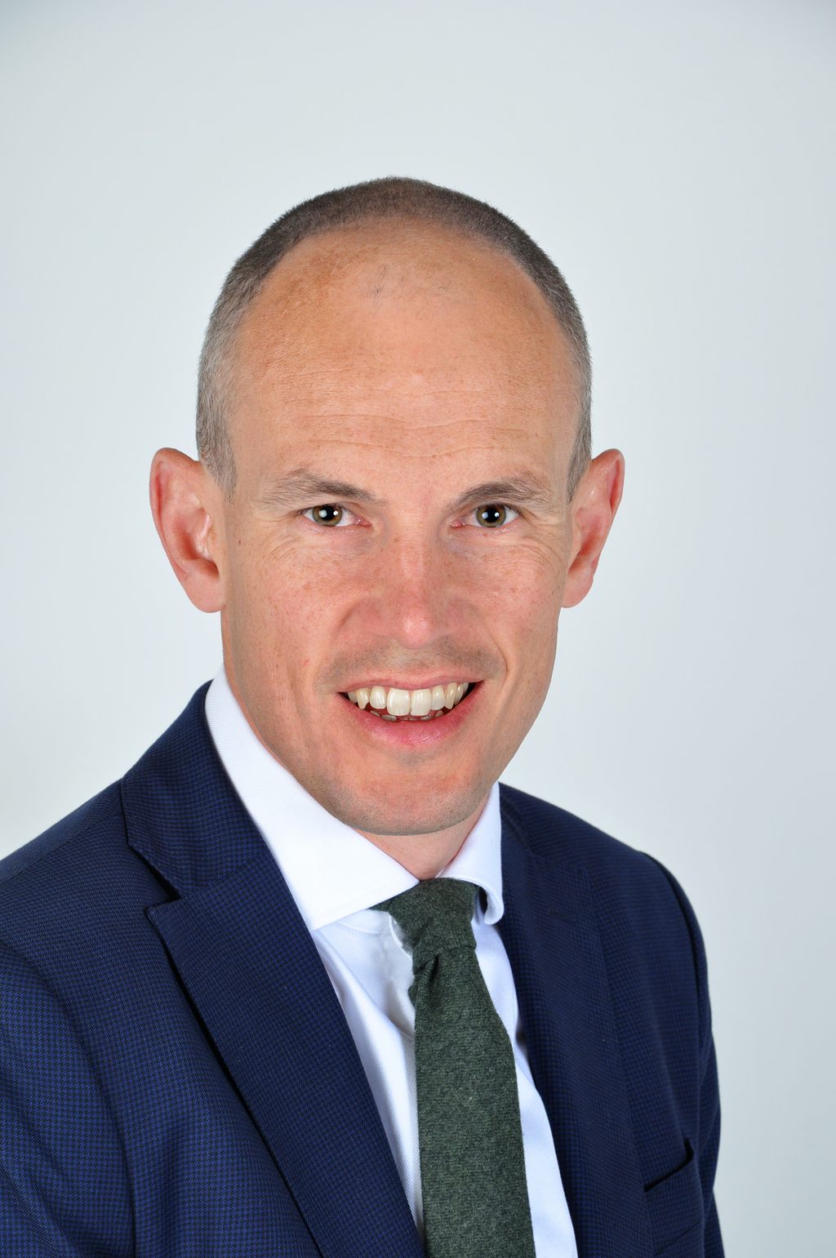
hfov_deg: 9.9
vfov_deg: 14.9
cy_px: 629
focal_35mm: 138
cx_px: 418
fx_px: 4817
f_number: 11
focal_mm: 92
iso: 200
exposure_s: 1/125
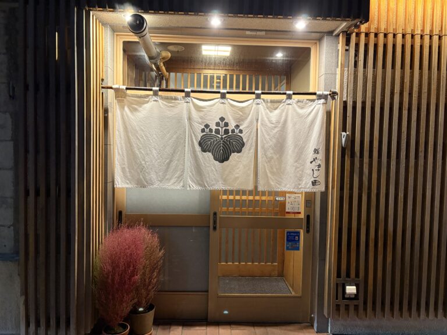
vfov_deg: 53.1
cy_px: 168
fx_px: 336
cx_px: 224
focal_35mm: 26
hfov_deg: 67.3
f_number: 1.6
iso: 400
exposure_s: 1/50
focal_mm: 5.96
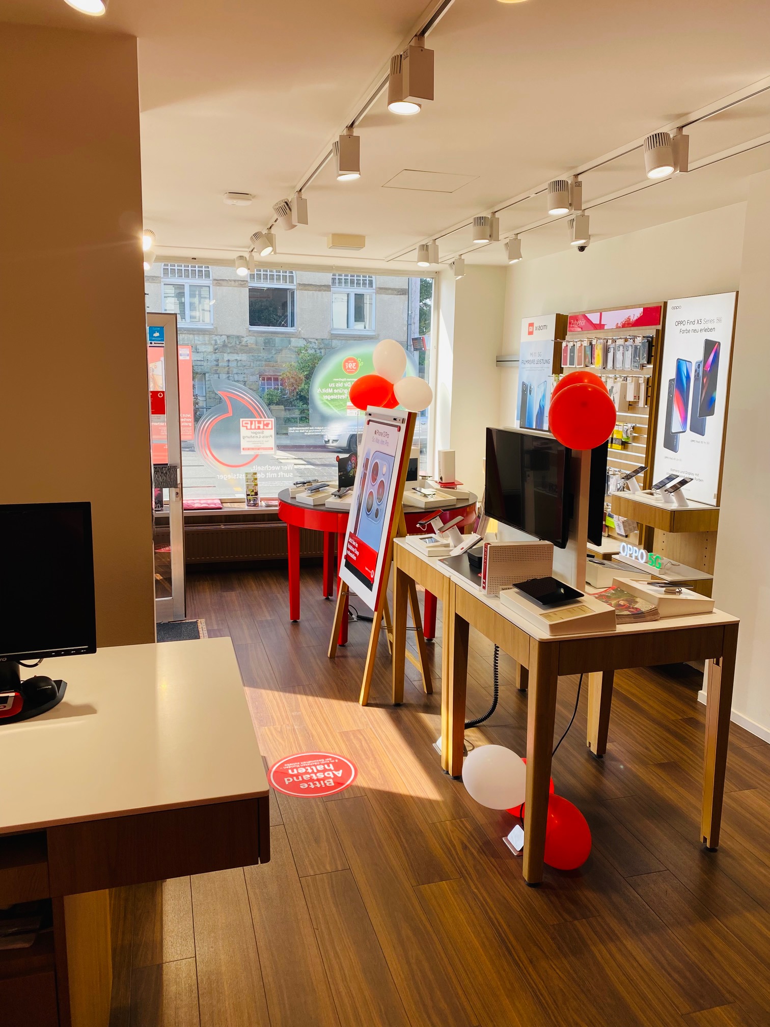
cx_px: 385
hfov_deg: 53.1
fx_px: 771
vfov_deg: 67.3
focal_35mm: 26
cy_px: 514
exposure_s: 1/331
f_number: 1.8
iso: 32
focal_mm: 4.25
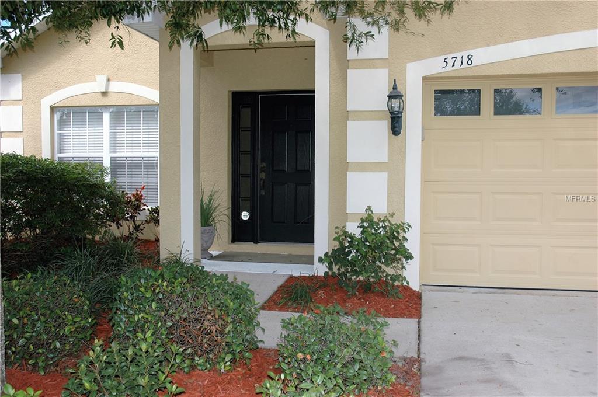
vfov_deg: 39.9
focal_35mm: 33
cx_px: 299
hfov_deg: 57.3
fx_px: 547
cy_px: 198
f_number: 5
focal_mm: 22
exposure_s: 1/500
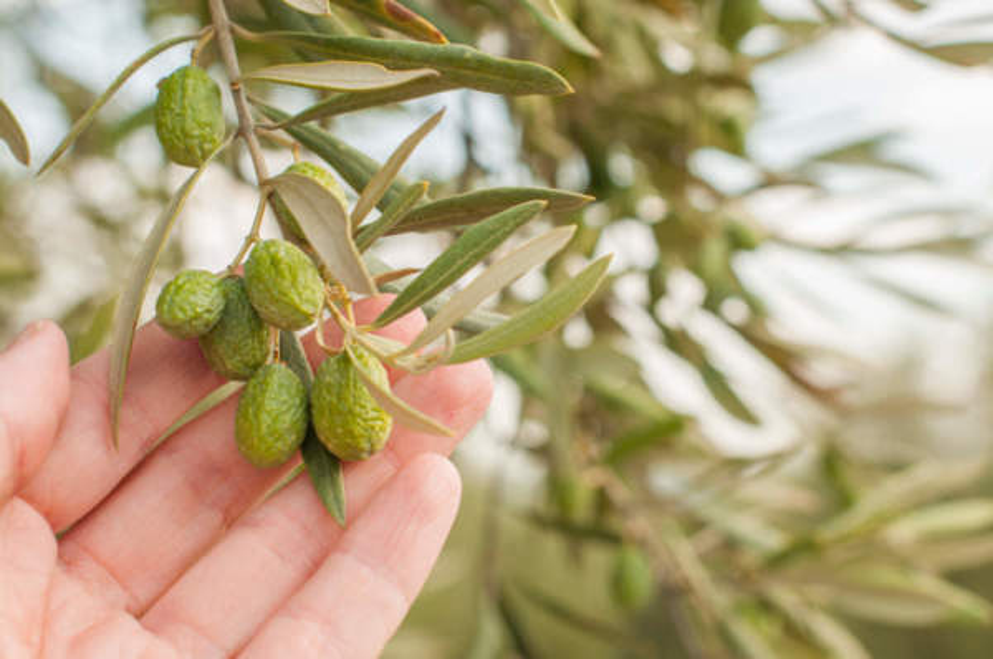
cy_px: 330
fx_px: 2065
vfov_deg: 18.1
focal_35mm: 75
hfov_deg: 27.0
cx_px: 496
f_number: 5.6
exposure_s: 1/200
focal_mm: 50
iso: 200
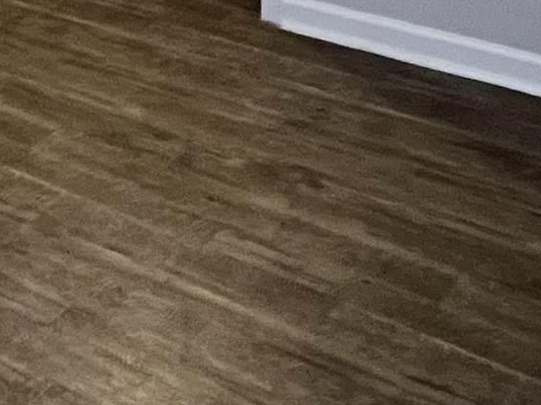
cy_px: -312
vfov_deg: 16.9
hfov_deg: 24.3
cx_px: -101
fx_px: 1141
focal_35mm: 73
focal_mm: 1.57
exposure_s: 1/60
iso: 500
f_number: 1.8
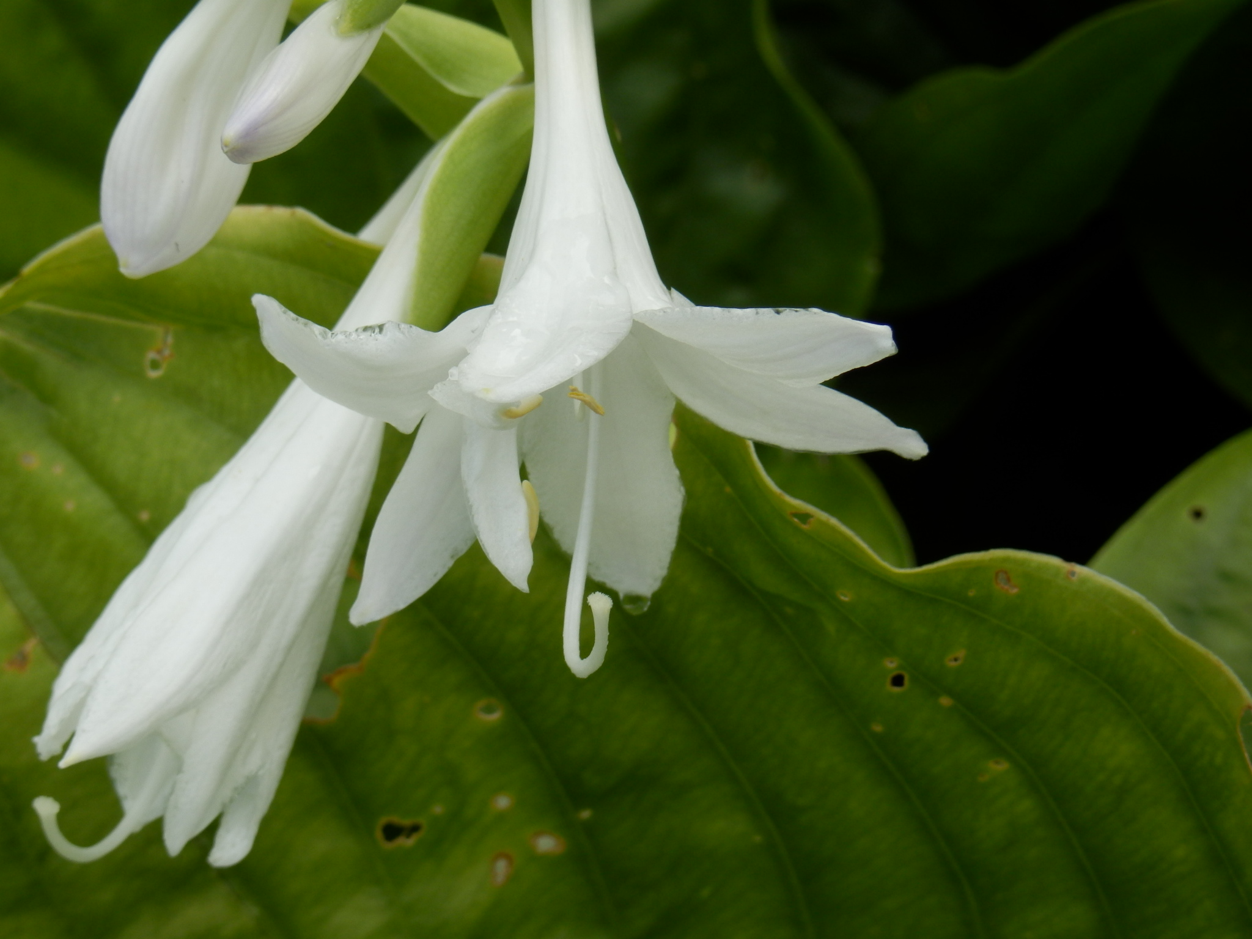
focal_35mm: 185
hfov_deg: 10.7
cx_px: 626
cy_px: 470
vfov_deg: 8.0
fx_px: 6691
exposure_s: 1/160
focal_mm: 33.2
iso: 100
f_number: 5.8
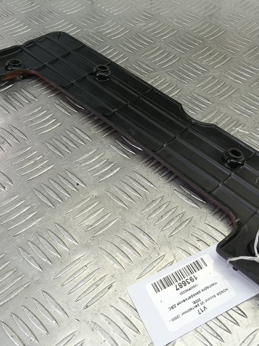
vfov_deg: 55.4
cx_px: 156
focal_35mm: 33
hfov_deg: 42.7
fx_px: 329
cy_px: 168
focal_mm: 4.11
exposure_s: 1/50
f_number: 1.6
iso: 114
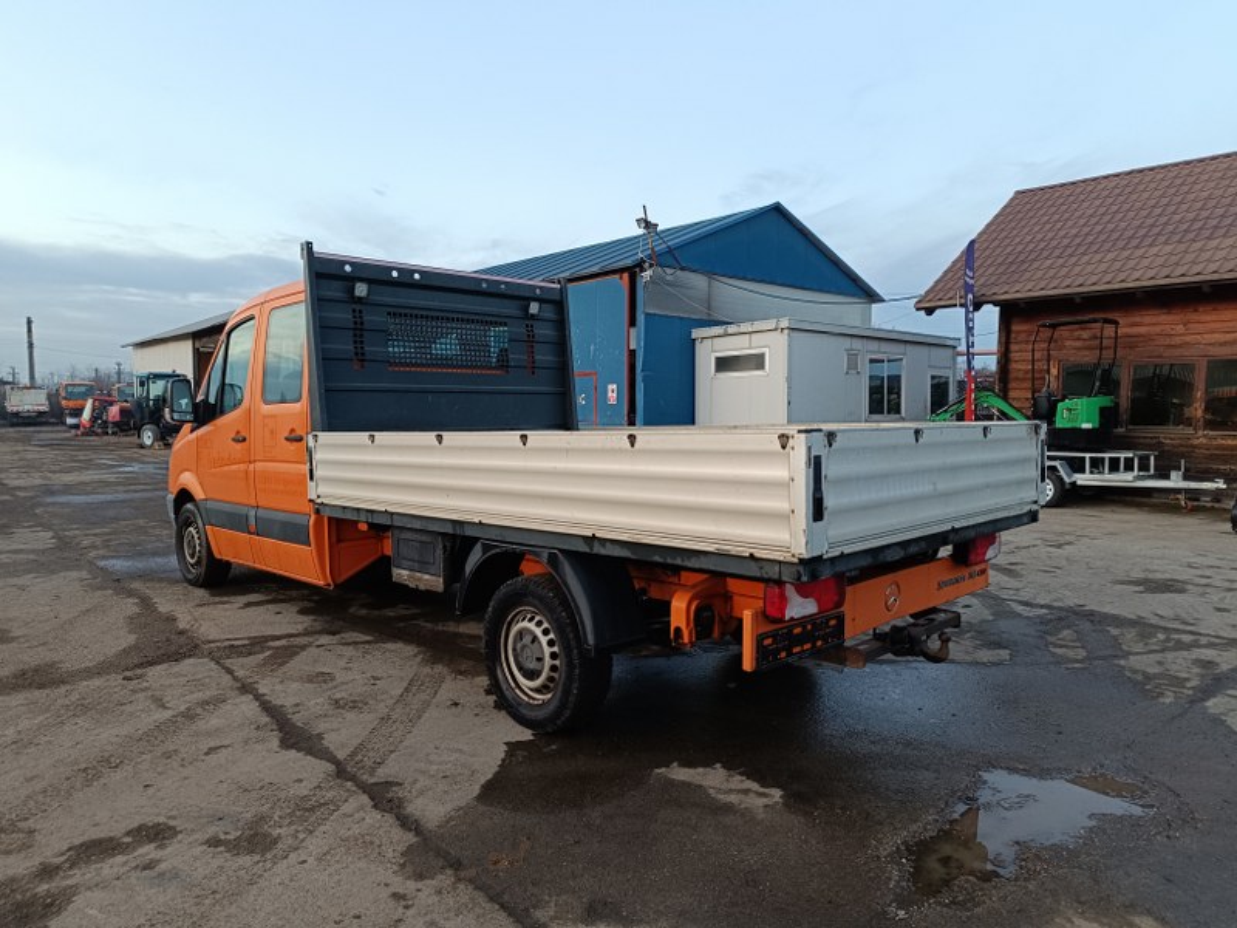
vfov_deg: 56.8
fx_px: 858
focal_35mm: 24
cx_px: 618
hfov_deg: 71.6
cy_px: 464
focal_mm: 5.59
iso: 456
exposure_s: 1/101
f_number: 1.88
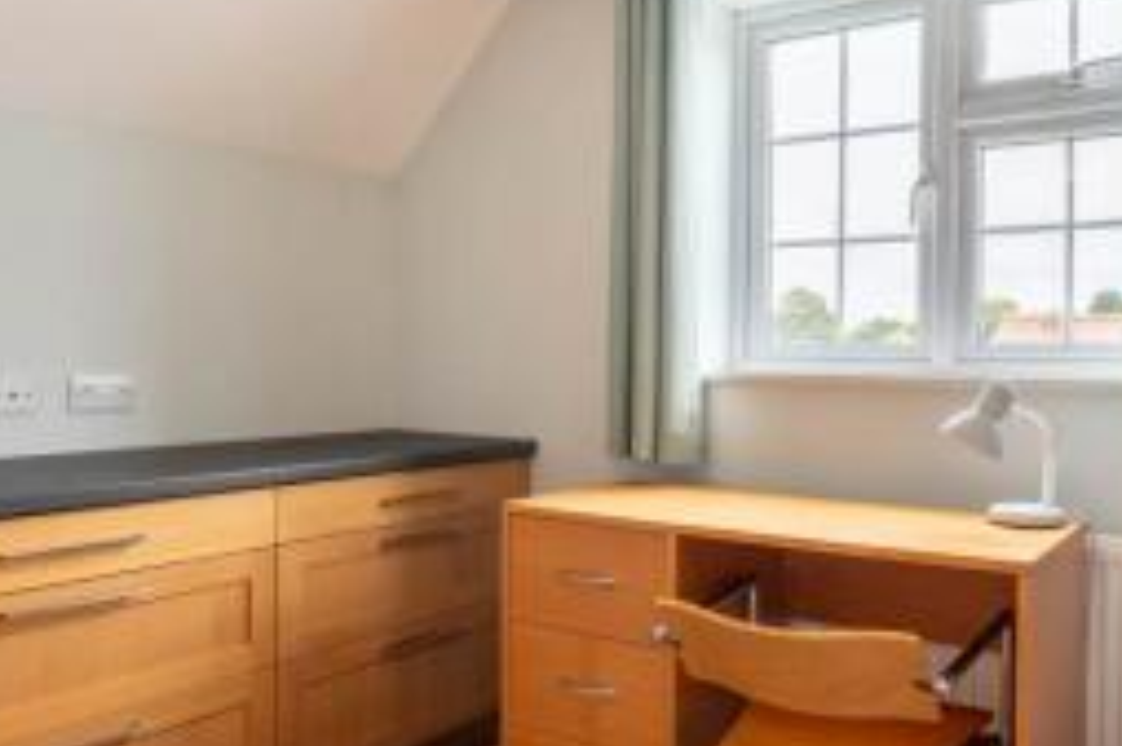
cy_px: 351
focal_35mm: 31
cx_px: 747
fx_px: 964
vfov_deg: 42.3
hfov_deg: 59.1
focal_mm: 16.5
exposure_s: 1/80
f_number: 8
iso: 320
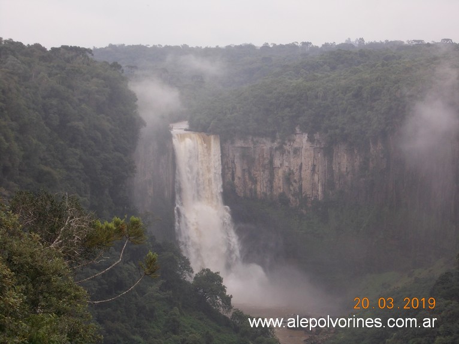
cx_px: 230
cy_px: 172
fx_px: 1498
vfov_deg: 13.1
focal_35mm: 113
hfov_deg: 17.4
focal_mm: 16
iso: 80
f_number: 5.8
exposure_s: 1/125
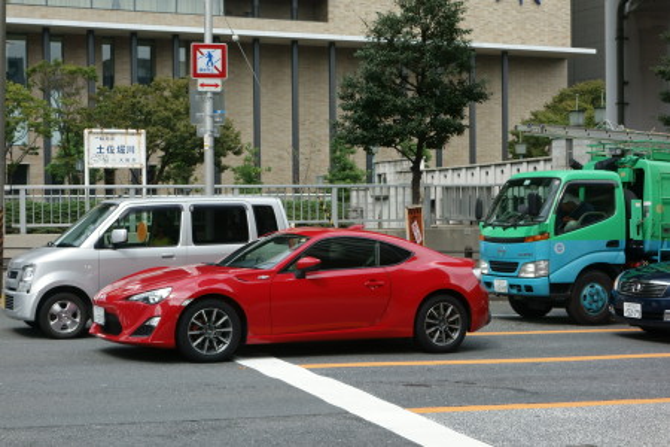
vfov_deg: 20.0
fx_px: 1265
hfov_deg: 29.7
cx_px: 335
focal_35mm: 68
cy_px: 224
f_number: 8
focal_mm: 25.32
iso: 125
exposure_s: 1/100
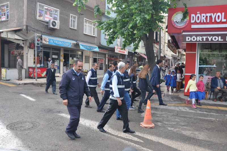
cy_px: 76
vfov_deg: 47.8
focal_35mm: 27
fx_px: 170
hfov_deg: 67.5
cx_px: 114
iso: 200
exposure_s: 1/160
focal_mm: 18
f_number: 6.3
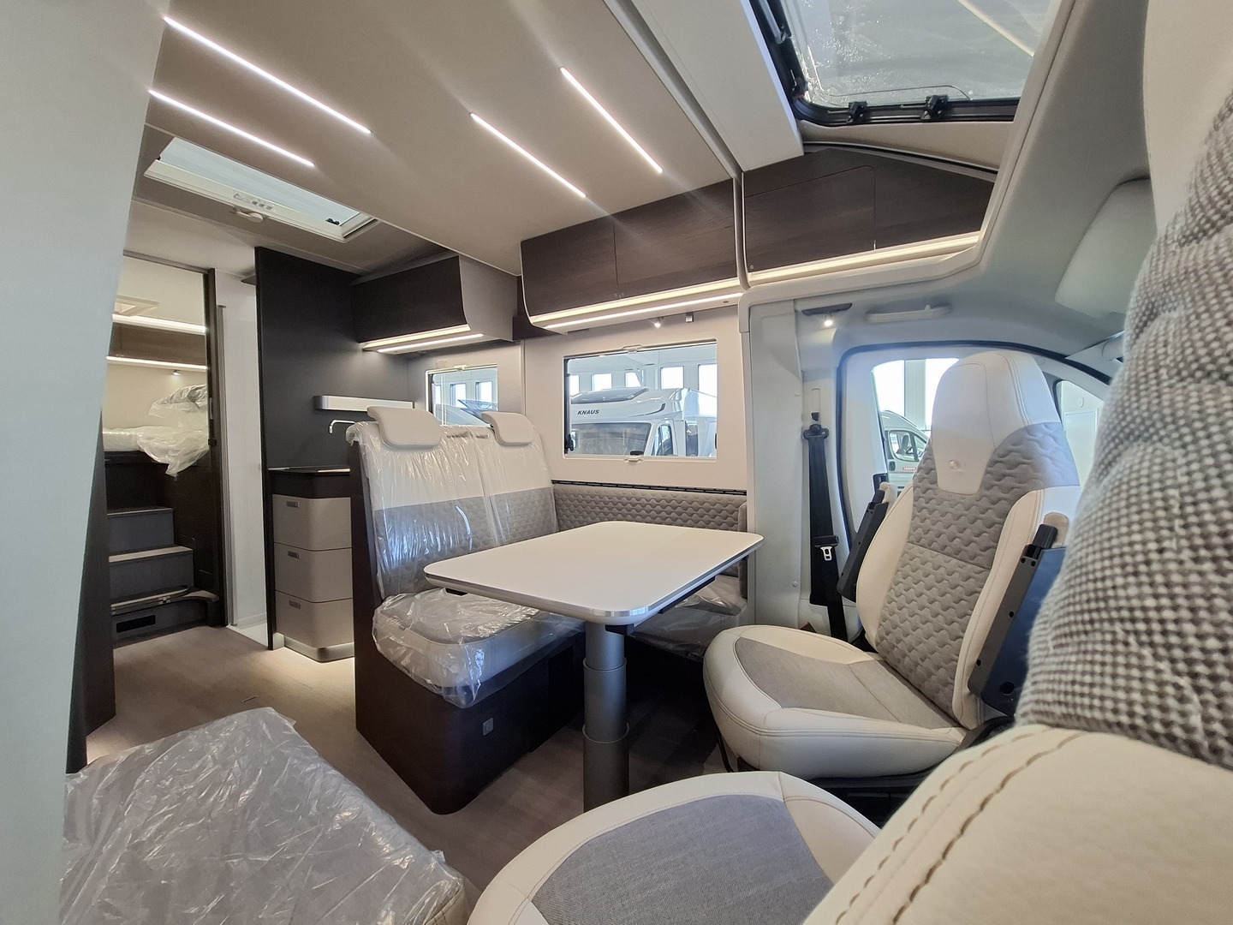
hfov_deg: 106.2
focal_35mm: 13
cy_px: 462
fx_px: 463
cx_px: 616
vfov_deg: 89.9
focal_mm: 1.74
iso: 200
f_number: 2.2
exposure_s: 1/50
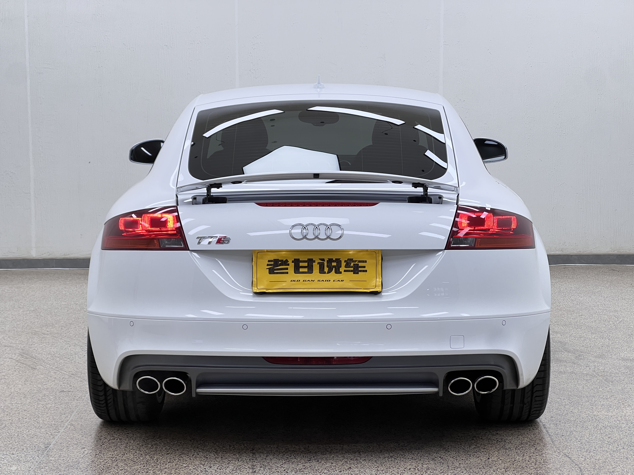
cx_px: 317
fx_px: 1410
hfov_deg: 25.3
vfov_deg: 19.1
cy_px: 238
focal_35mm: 77
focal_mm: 9
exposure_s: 1/100
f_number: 2.8
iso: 100
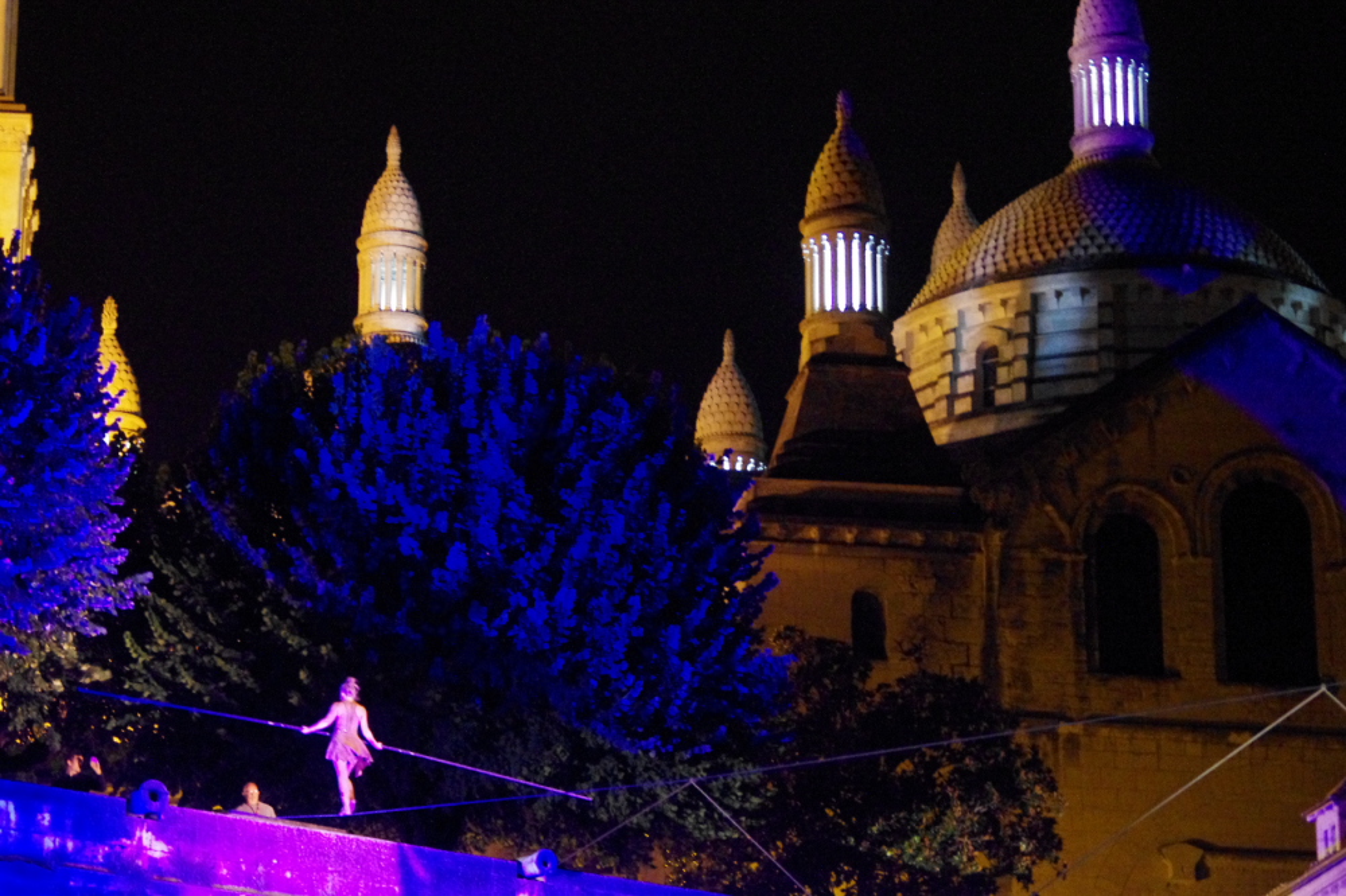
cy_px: 448
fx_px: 4074
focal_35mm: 109
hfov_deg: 18.8
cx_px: 673
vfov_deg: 12.6
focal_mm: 72.5
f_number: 4.5
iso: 6400
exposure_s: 1/13
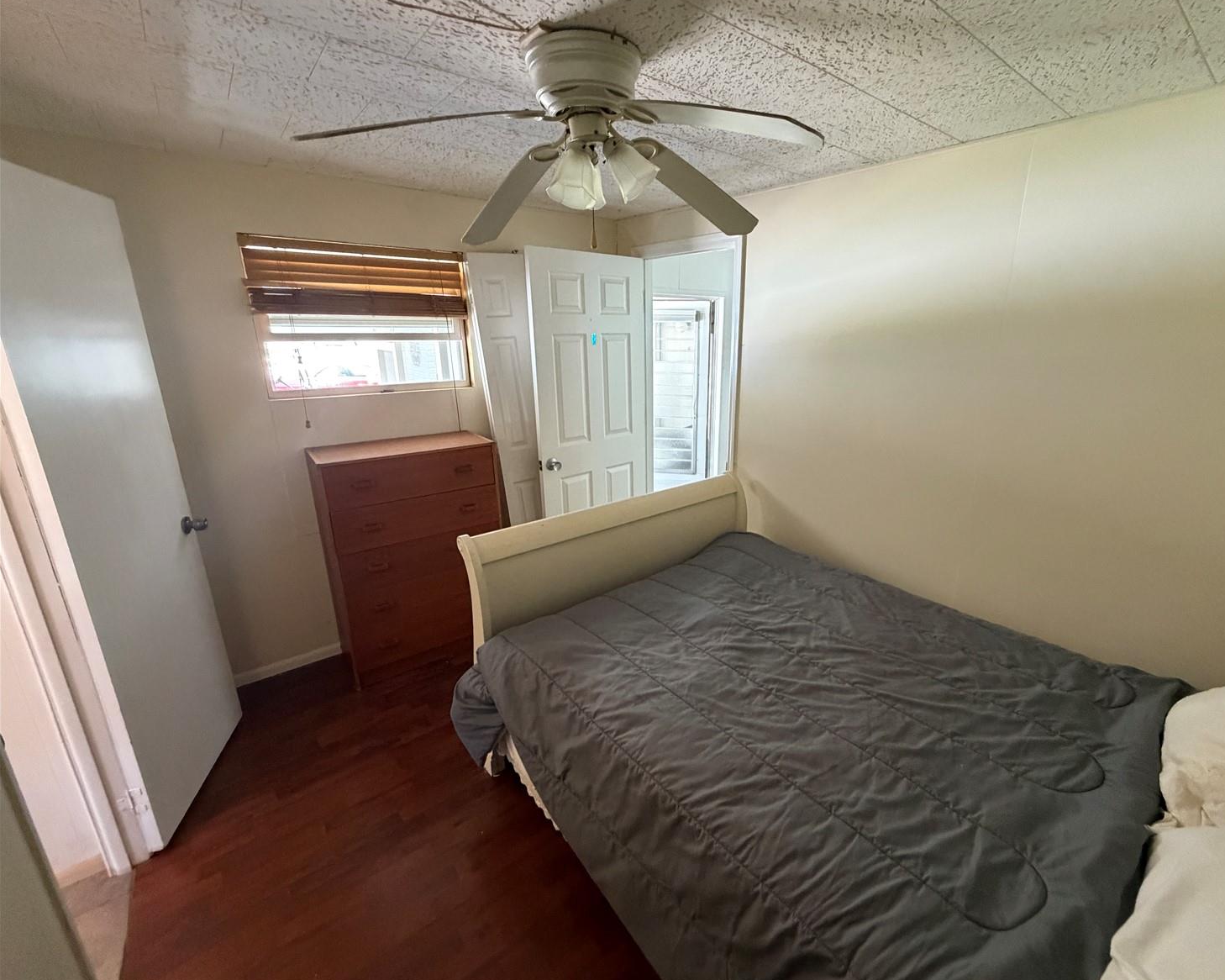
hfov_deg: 96.5
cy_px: 481
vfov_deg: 84.0
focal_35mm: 15
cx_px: 671
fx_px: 544
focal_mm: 2.22
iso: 640
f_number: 2.2
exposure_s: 1/60
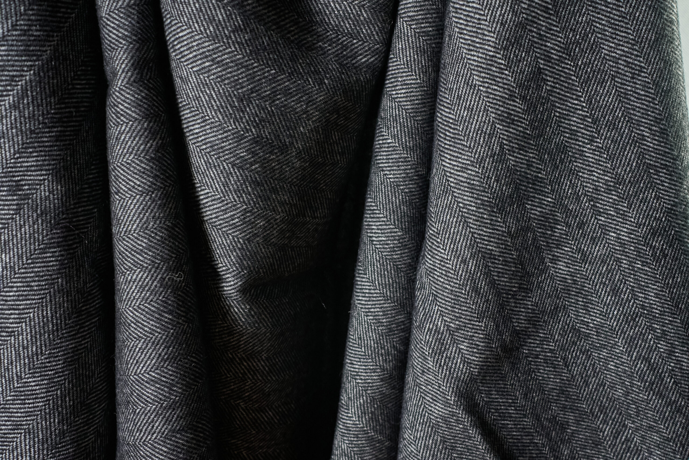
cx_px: 344
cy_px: 230
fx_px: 670
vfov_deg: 37.9
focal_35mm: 35
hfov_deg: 54.4
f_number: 8
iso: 12800
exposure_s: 1/200
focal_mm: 35
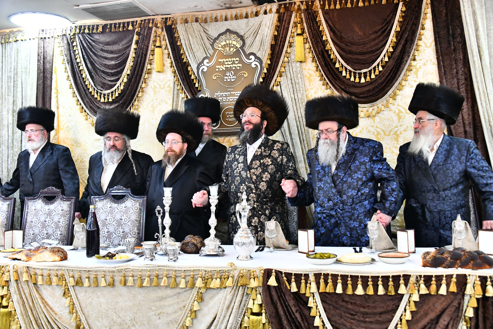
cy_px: 164
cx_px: 246
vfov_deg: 33.4
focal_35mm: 40
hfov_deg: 48.5
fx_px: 548
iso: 4000
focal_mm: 40
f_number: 5.6
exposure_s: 1/125
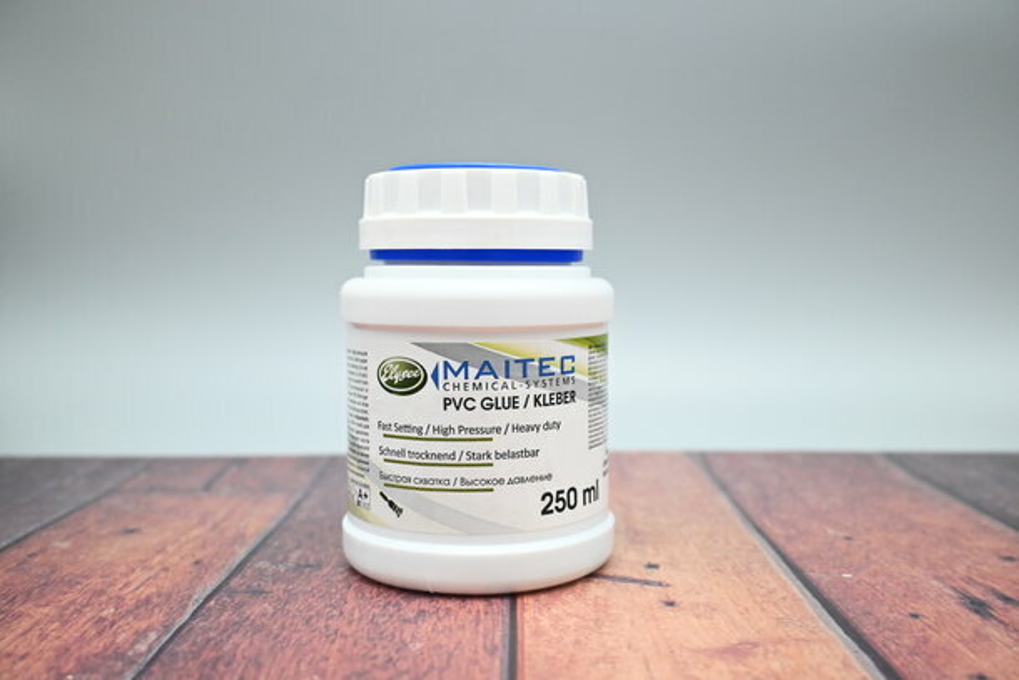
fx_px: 913
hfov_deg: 58.3
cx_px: 510
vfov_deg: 40.8
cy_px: 340
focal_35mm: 32
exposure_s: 1/125
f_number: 4
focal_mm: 21.5
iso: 1000
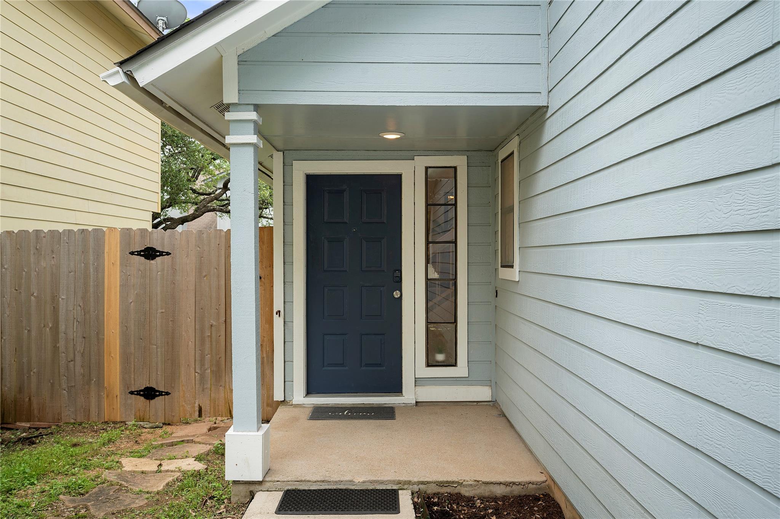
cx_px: 390
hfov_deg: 62.0
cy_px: 260
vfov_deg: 43.5
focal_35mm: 30
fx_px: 649
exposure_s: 1/30
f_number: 8
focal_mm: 30
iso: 100
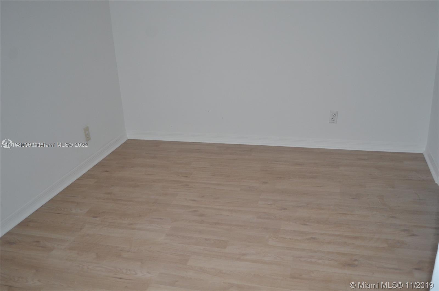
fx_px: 438
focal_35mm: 36
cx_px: 220
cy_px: 146
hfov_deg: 53.2
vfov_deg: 36.7
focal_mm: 24
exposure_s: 1/60
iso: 800
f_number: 4
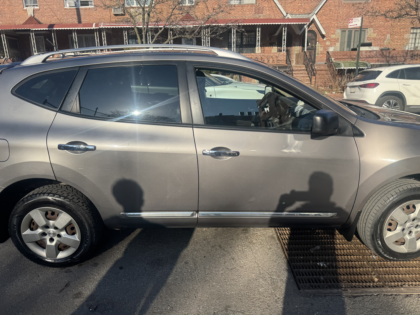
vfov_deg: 56.8
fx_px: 291
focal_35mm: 24
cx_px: 210
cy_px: 158
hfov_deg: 71.6
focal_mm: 6.76
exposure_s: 1/3096
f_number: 1.78
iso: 80
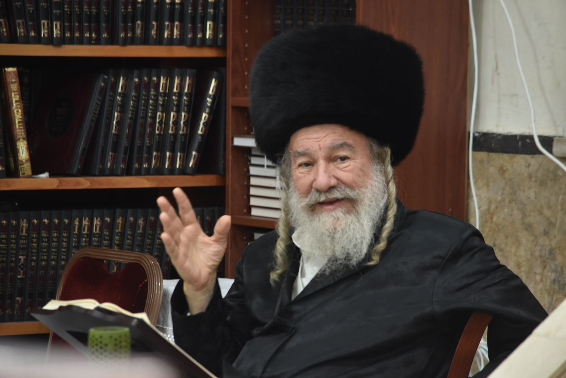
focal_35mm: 270
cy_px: 189
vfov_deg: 5.1
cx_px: 283
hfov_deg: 7.6
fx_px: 4246
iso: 1000
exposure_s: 1/100
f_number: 5.6
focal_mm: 180
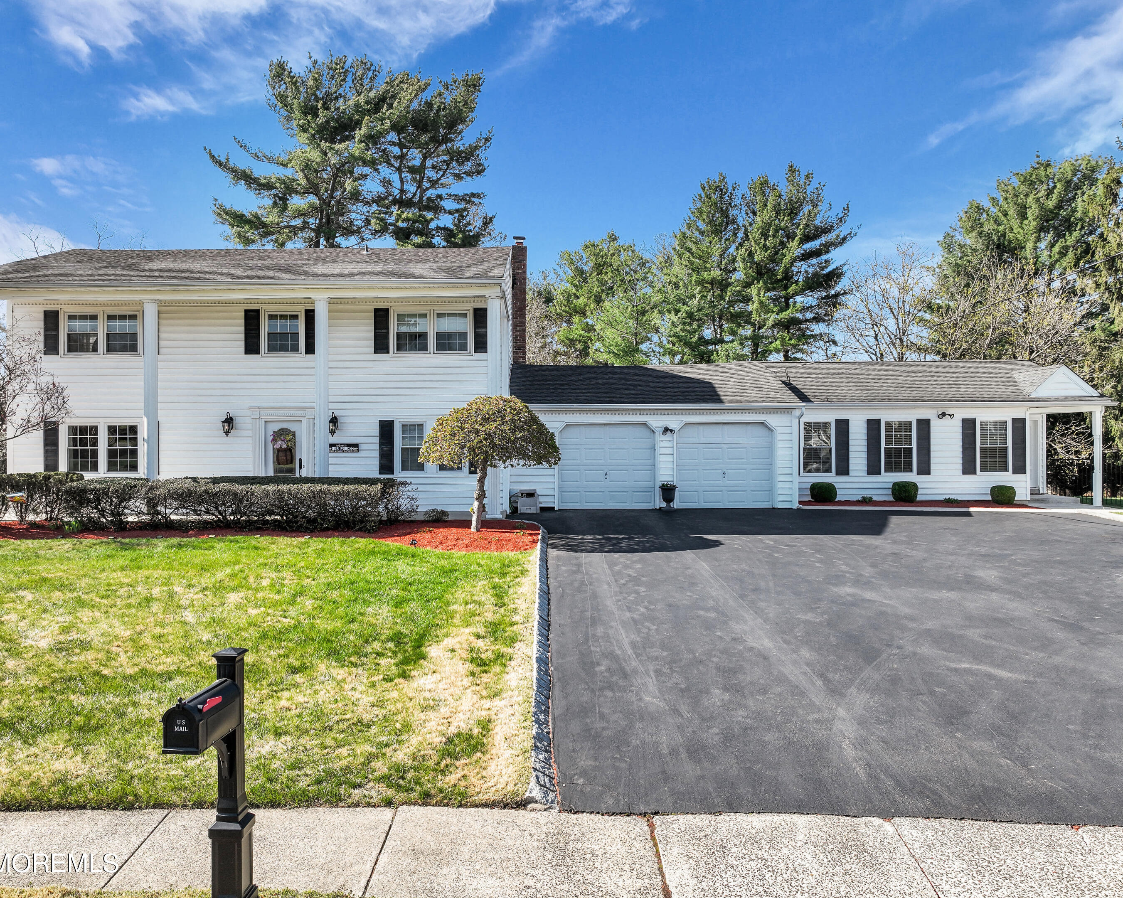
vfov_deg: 54.9
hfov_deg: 66.0
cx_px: 527
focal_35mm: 26
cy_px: 439
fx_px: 864
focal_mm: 12.29
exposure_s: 1/800
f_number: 2.8
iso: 100
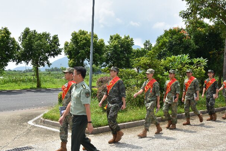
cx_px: 115
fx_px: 282
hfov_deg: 43.6
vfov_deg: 29.9
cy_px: 76
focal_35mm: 45
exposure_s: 1/250
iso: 100
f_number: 10
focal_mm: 24
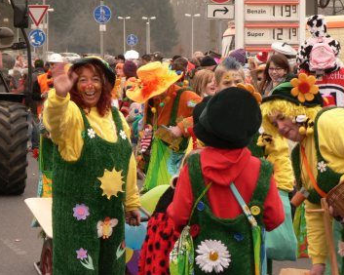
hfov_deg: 11.9
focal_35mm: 162
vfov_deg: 9.5
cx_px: 164
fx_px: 1648
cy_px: 137
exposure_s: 1/80
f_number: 3.3
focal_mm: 25.7
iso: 80
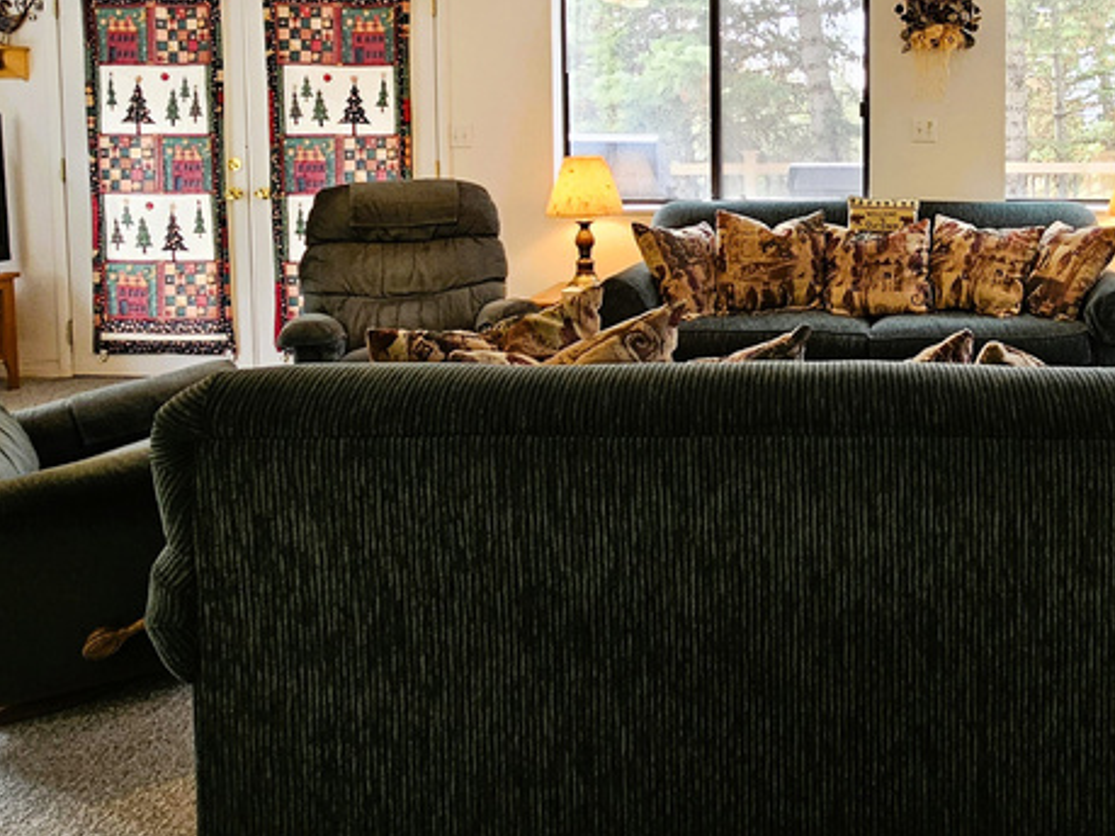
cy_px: 175
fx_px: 934
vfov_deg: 45.9
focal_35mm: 29
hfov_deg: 58.1
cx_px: 853
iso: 125
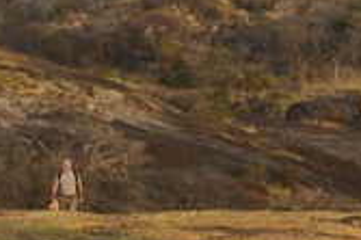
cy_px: 52
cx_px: 443
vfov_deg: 3.4
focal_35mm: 403
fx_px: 4037
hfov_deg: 5.1
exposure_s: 1/400
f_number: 5.6
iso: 400
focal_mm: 160
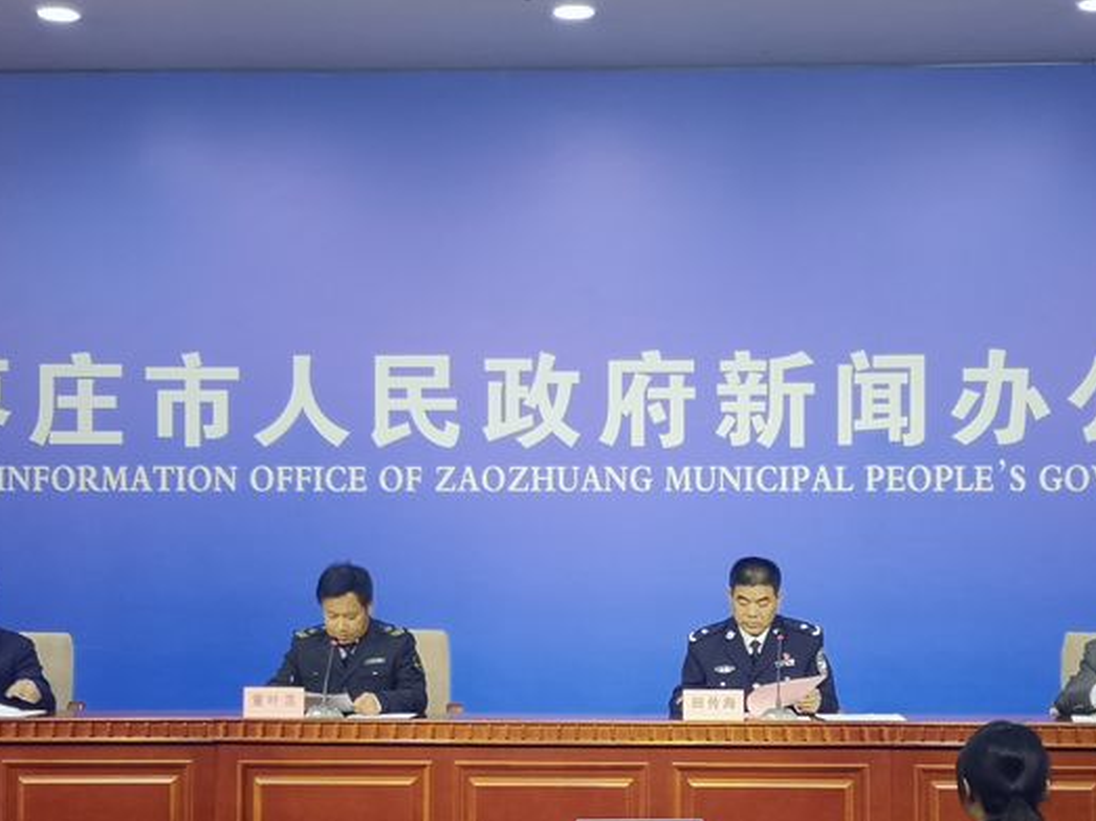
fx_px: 2247
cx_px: 585
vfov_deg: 20.6
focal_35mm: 71
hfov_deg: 27.4
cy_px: 548
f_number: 1.8
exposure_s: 1/33.3
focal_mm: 3.95
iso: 160
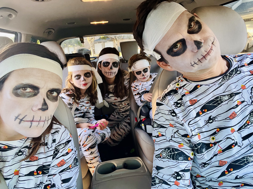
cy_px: 94
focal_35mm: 23
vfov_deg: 58.9
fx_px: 168
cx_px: 126
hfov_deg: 73.9
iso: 160
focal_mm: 2.71
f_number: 2.2
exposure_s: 1/60
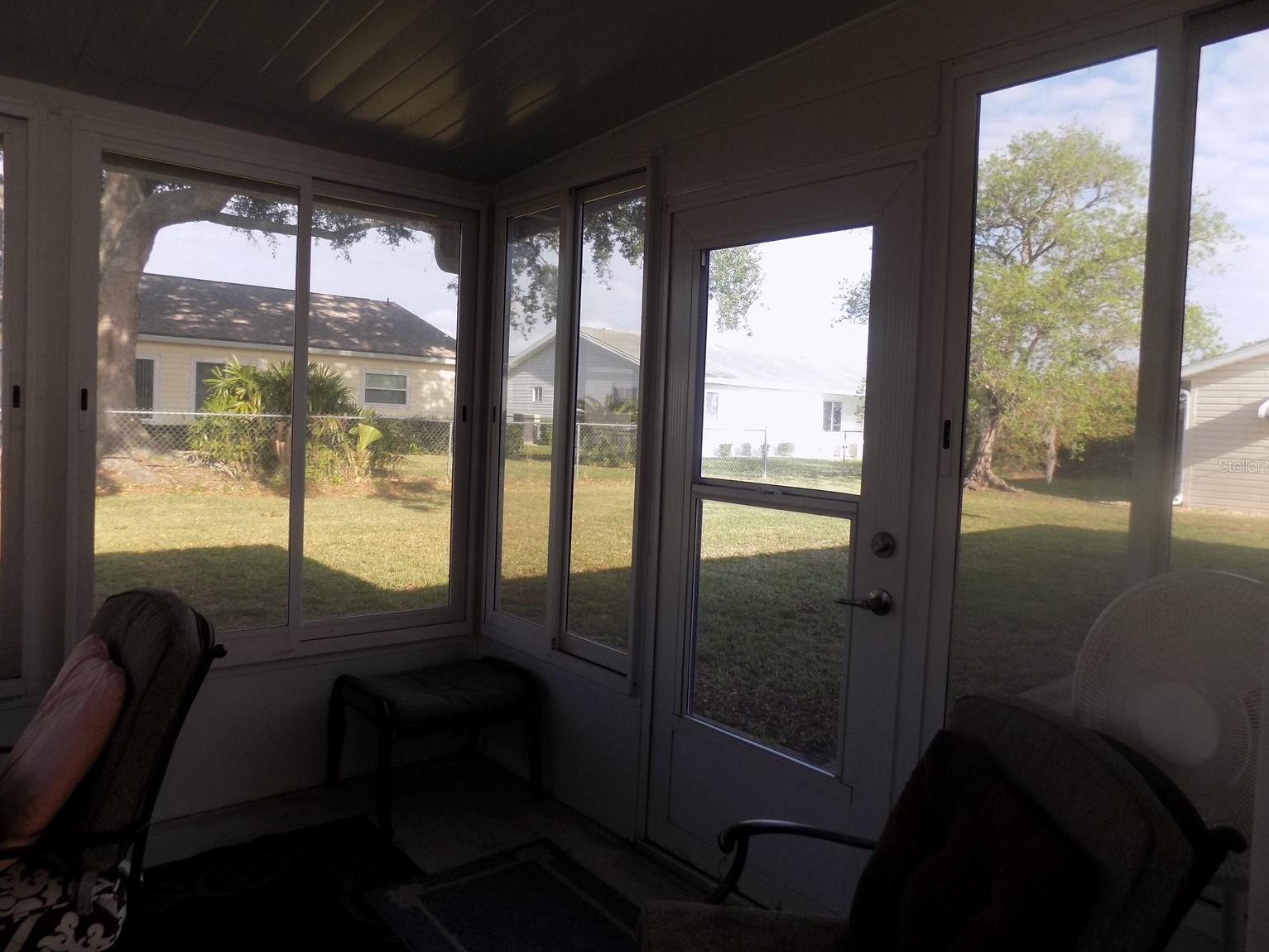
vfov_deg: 56.8
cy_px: 465
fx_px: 880
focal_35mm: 24
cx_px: 635
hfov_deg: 71.6
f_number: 3.1
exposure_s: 1/60
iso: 80
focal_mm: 4
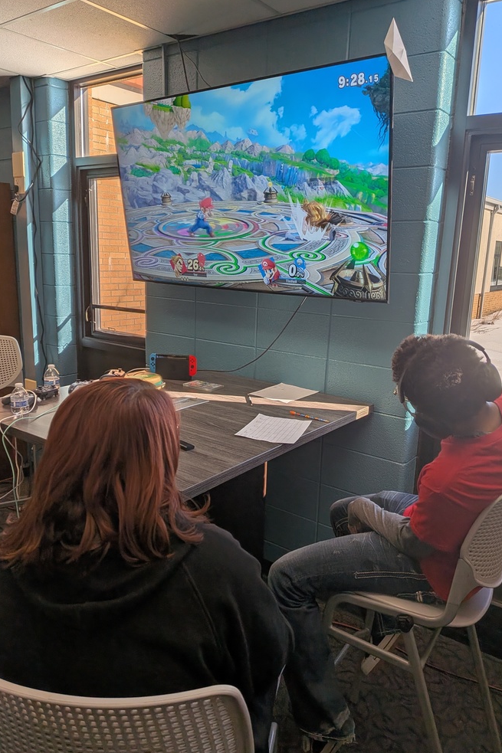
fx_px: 544
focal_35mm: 26
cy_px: 370
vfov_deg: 69.4
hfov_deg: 49.5
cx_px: 249
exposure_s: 1/1976
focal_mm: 4.53
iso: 26
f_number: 1.7
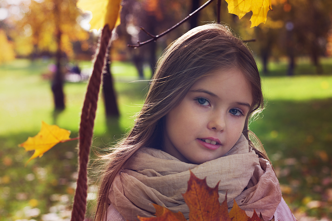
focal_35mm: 75
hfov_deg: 27.0
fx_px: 692
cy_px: 110
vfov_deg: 18.2
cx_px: 166
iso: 100
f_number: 4.5
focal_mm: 50
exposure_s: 1/125
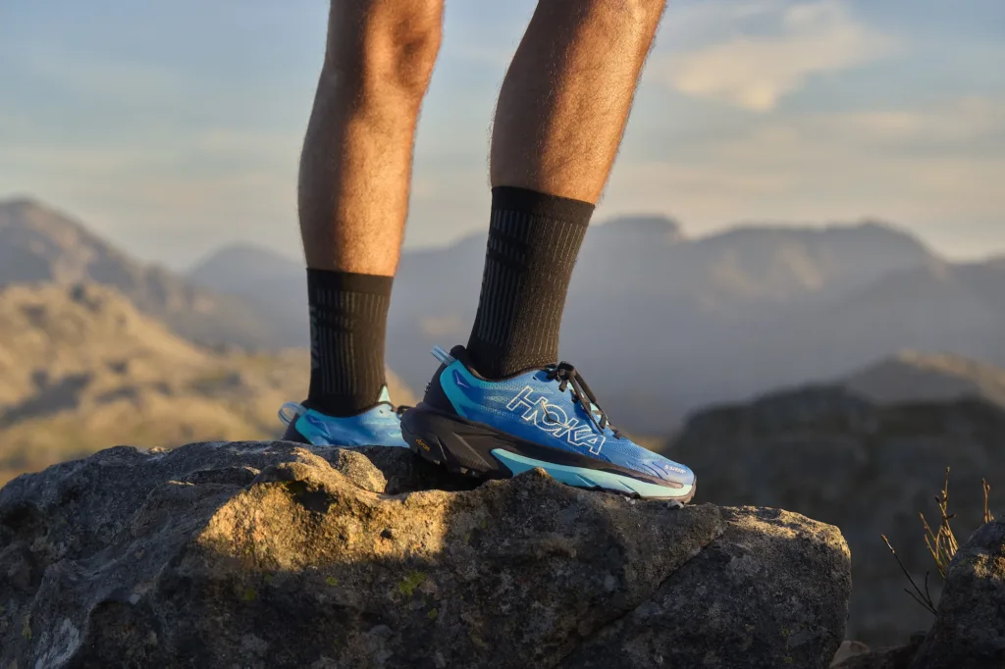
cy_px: 334
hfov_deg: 28.9
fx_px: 1953
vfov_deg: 19.4
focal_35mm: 70
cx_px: 502
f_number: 5
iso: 1250
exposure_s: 1/2000
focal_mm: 70
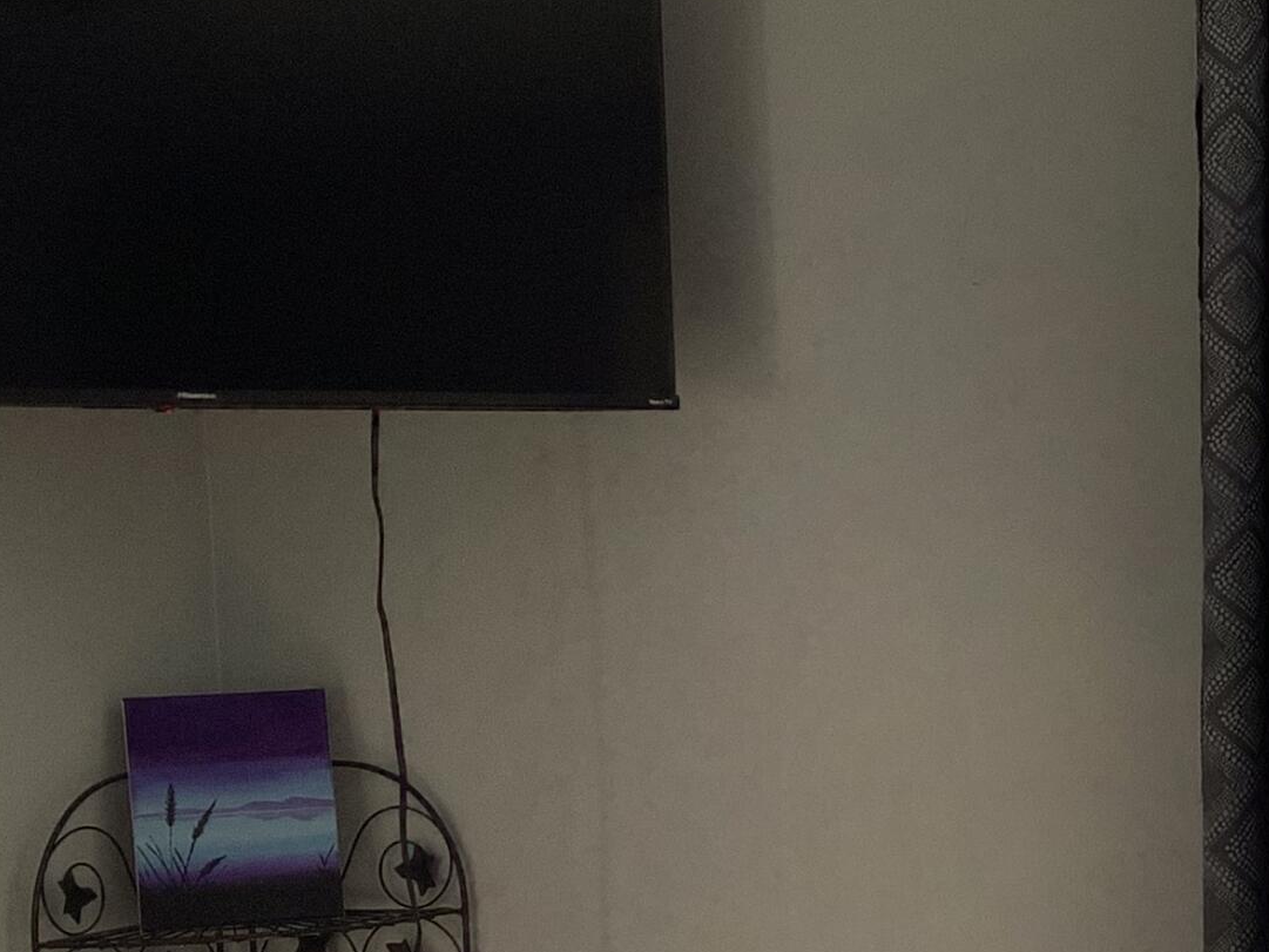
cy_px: 759
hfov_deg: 21.5
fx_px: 3153
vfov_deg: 17.0
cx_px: 1411
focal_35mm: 86
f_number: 2.4
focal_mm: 3.3
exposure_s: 1/156
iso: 25
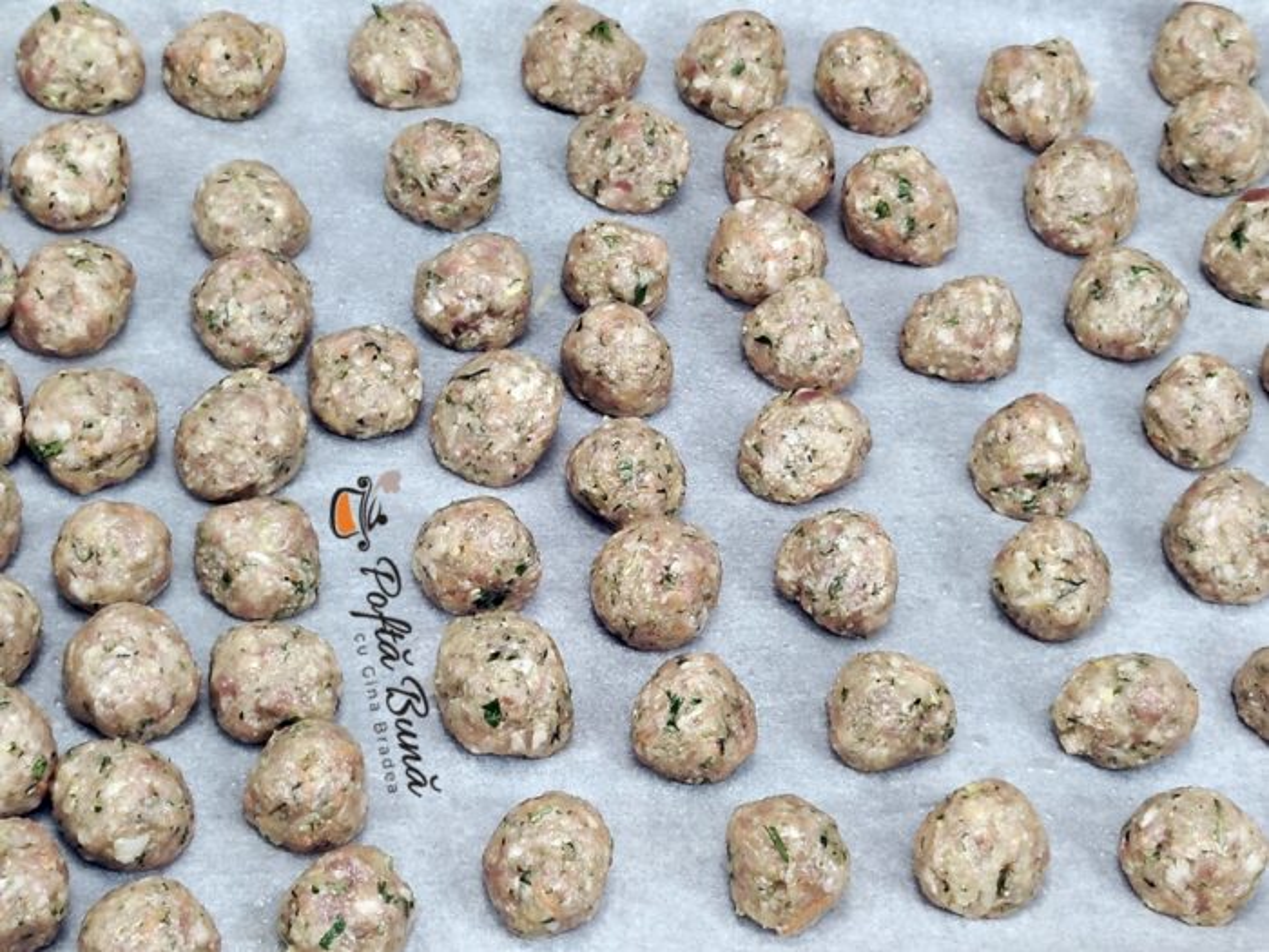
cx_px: 634
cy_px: 476
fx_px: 3483
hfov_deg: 20.7
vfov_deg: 15.6
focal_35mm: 95
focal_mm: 5.25
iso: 375
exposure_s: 1/50
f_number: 1.75
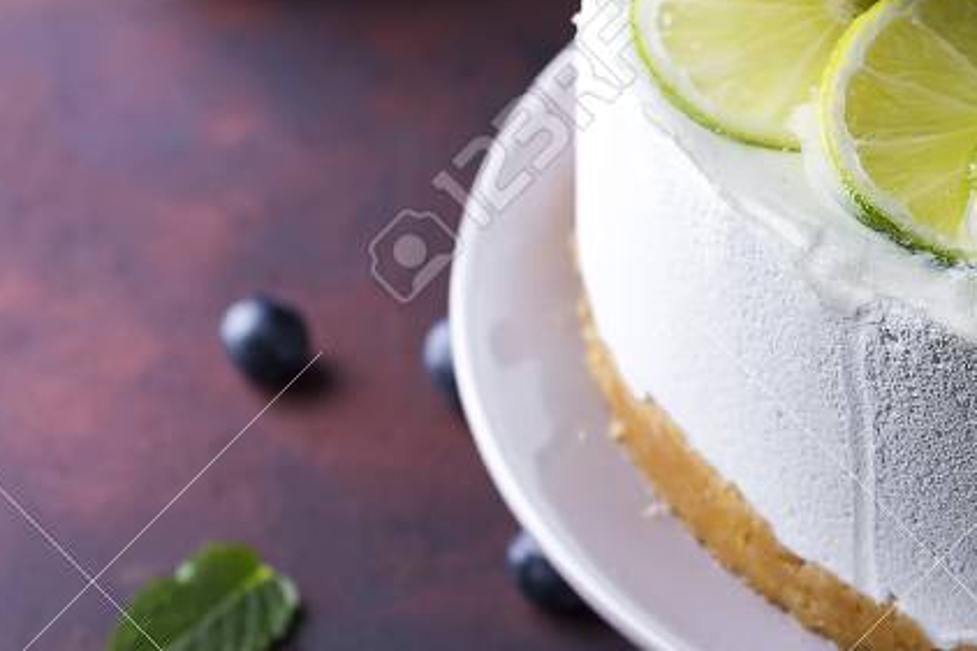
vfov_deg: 8.9
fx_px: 4178
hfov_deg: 13.2
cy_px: 61
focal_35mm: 154
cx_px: 935
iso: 100
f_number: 6.3
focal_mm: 50
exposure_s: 1/100
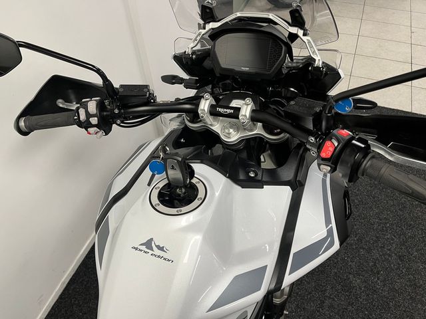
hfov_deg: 67.3
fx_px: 320
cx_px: 213
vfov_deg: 53.1
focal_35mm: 26
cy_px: 160
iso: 80
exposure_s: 1/50
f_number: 1.6
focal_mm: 5.1
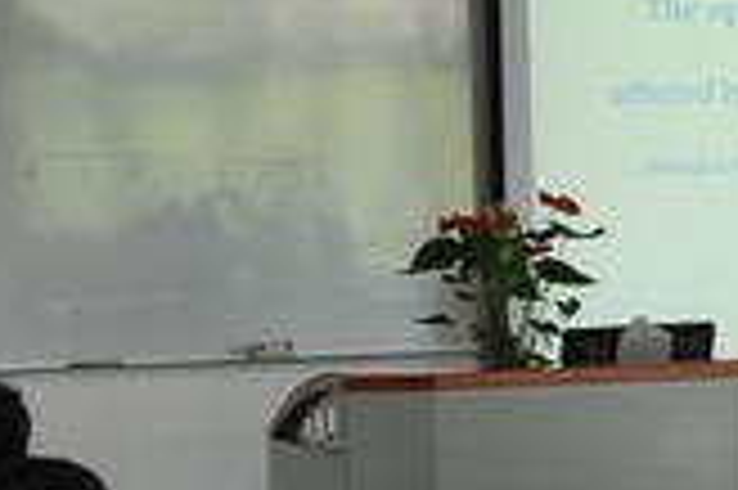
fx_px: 3871
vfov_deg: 7.3
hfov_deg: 9.8
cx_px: 1647
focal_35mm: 189
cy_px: 265
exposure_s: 1/60
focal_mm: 31
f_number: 6.3
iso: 640
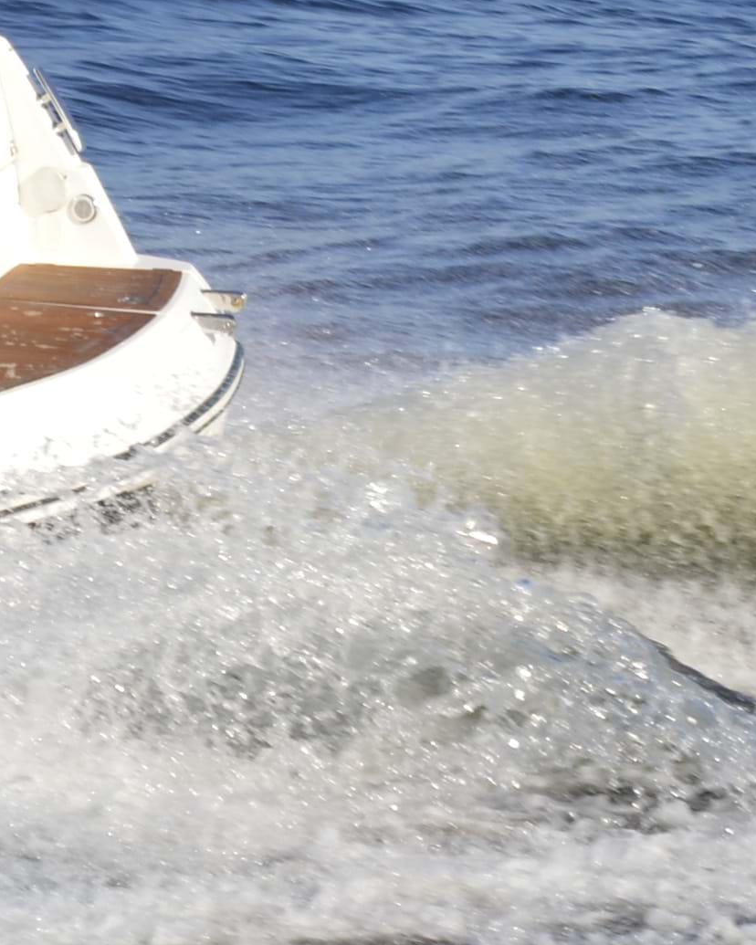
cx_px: -1637
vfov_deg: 3.0
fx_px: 17844
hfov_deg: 2.4
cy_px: -105
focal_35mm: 638
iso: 100
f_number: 5.6
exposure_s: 1/500
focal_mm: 78
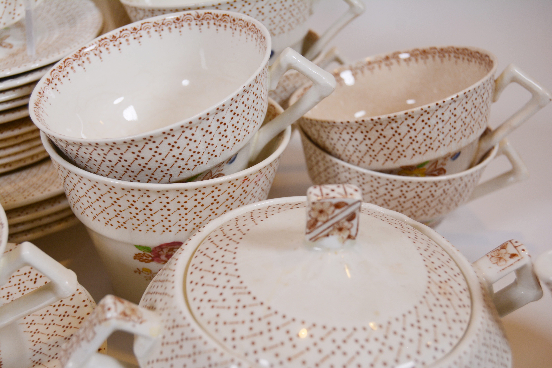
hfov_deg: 41.1
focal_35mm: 48
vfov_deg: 28.1
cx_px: 276
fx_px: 736
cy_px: 184
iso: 200
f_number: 5.6
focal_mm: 32
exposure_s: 1/125
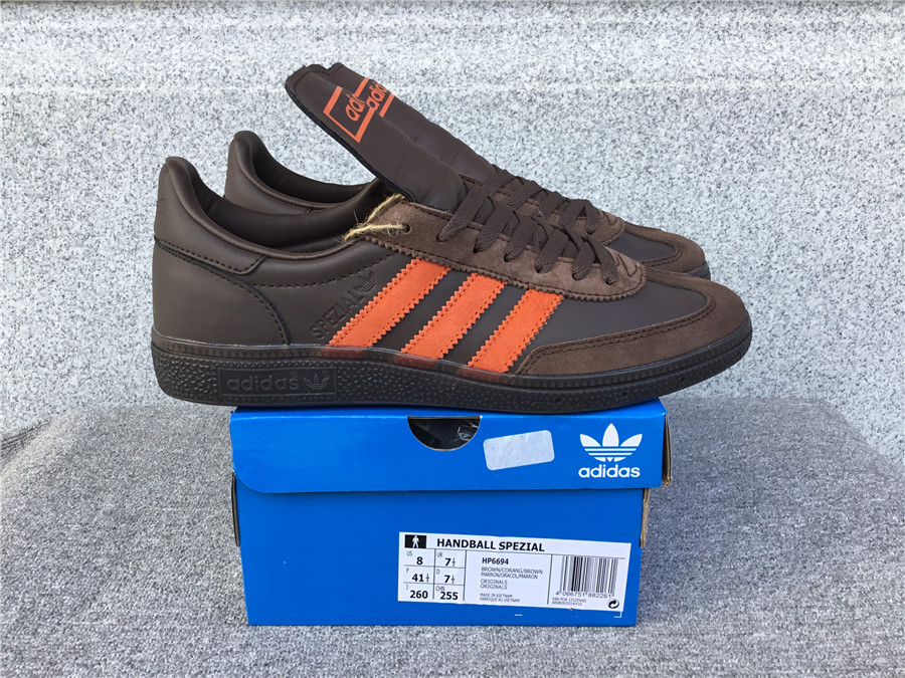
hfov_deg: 58.4
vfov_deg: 45.4
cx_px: 452
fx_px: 810
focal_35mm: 31
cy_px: 339
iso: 40
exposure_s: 1/100
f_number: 2.4
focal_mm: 3.3
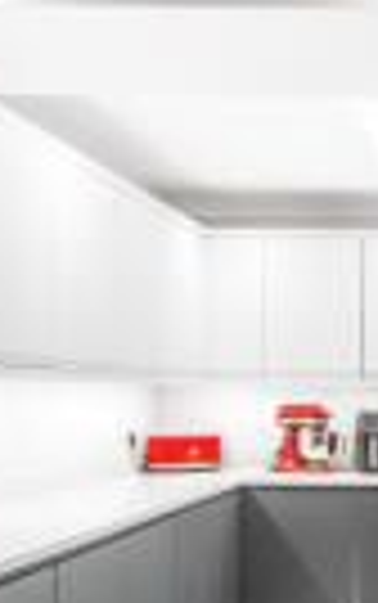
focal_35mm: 58
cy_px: 412
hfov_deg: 20.4
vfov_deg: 34.7
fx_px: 954
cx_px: 500
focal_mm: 16
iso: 125
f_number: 8
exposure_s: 1/25
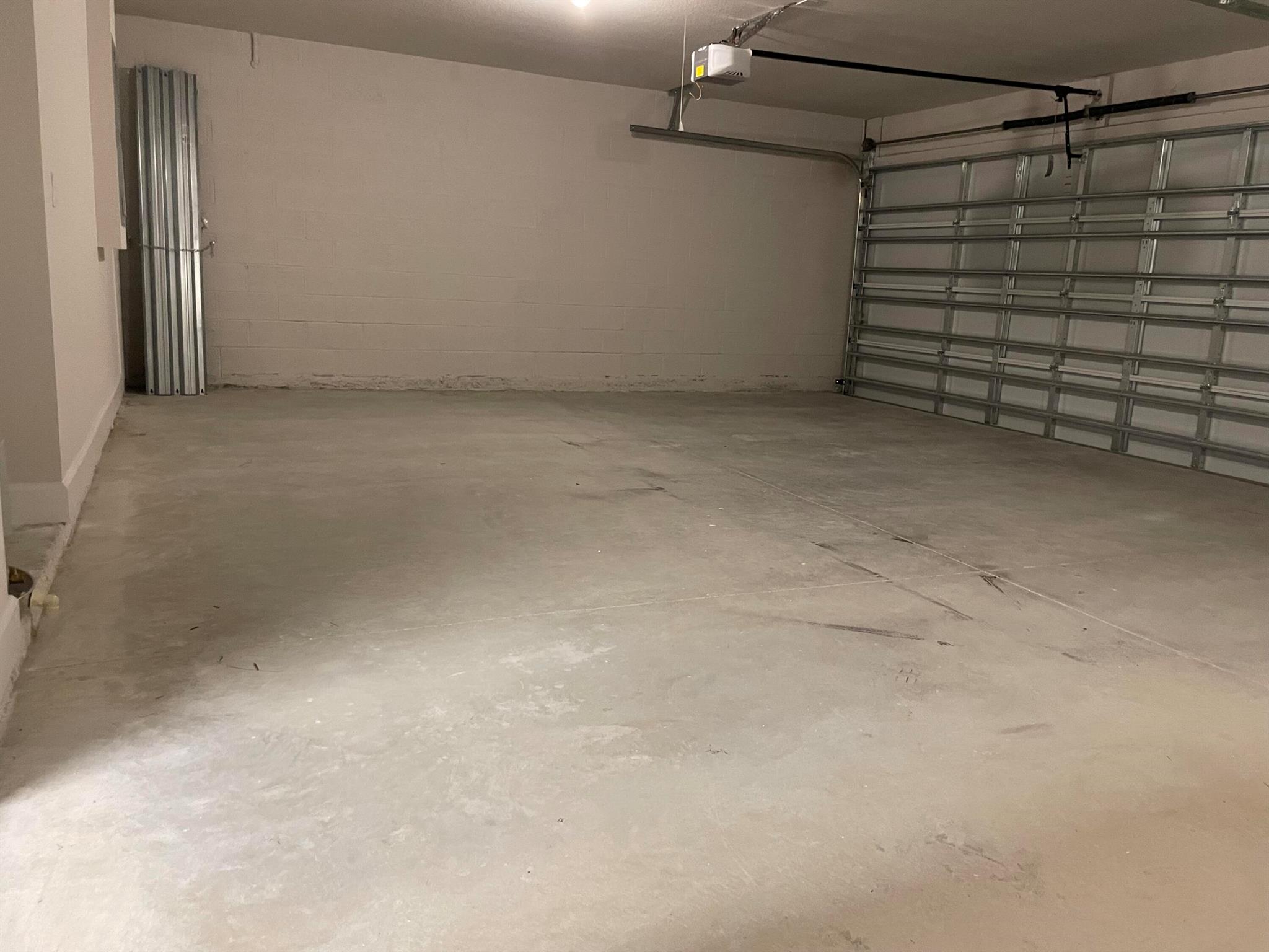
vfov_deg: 53.1
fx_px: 953
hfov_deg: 67.3
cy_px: 476
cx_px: 634
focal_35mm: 26
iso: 320
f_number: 1.6
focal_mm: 4.2
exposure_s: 1/60
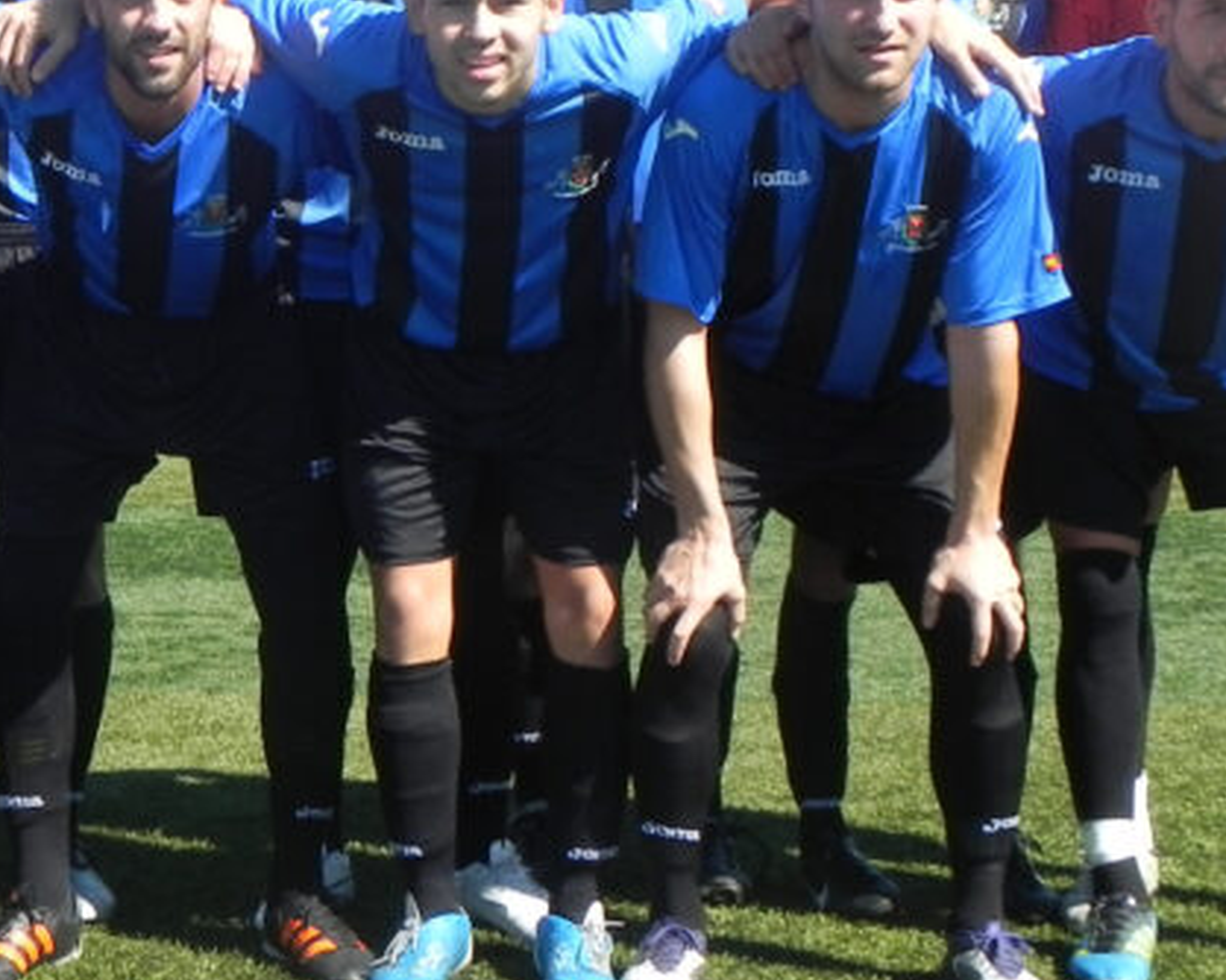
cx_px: 243
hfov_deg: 22.7
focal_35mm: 83
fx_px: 3010
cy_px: 202
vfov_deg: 18.3
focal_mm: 6.6
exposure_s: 1/290
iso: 160
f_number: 6.3
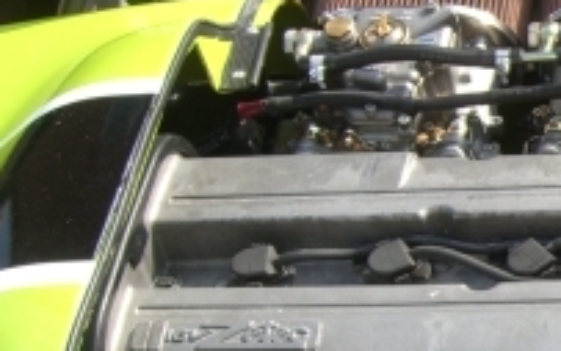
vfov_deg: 10.3
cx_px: 873
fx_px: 1942
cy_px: 321
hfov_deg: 15.1
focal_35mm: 127
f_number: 4
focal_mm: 7.9
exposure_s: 1/250
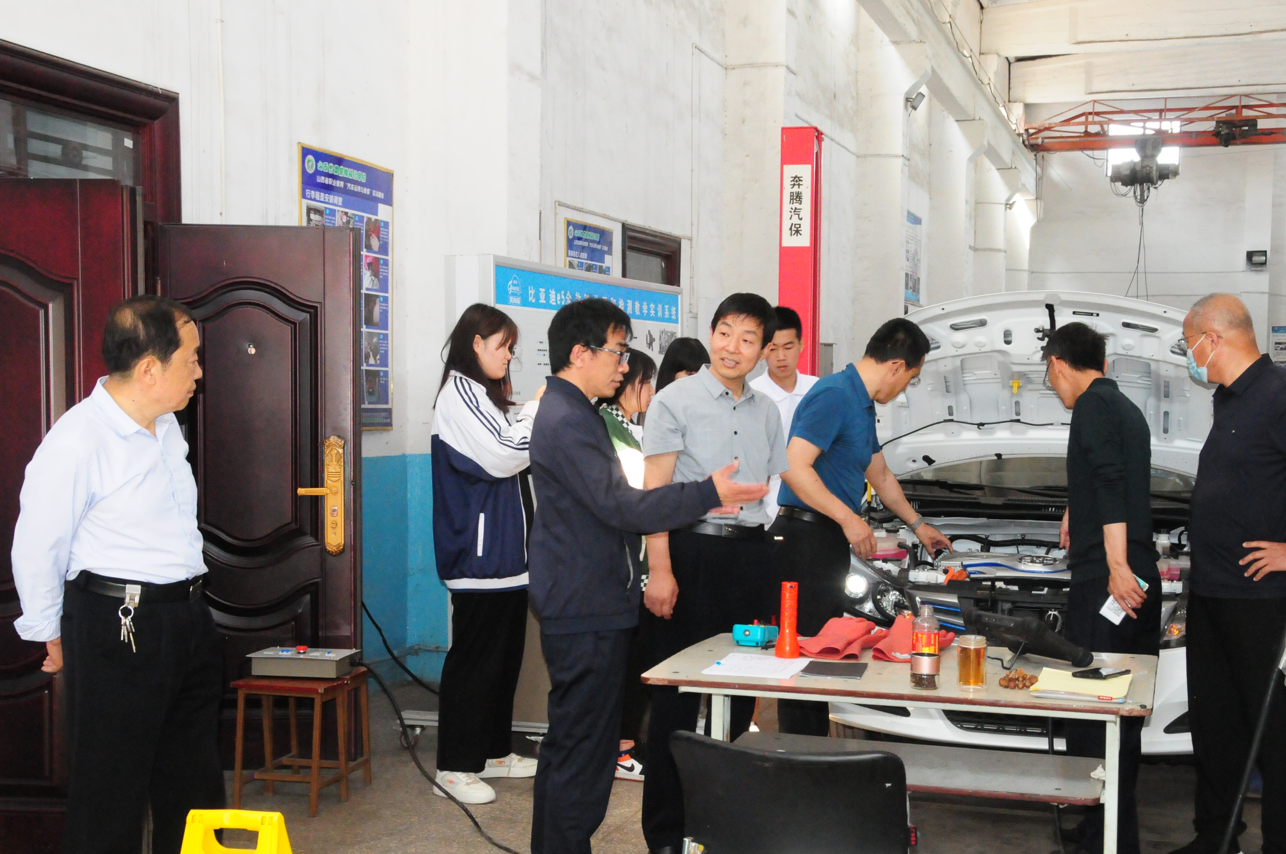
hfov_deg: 41.1
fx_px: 1713
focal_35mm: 48
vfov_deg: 28.0
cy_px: 469
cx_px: 706
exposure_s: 1/60
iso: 3200
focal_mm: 28
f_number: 9
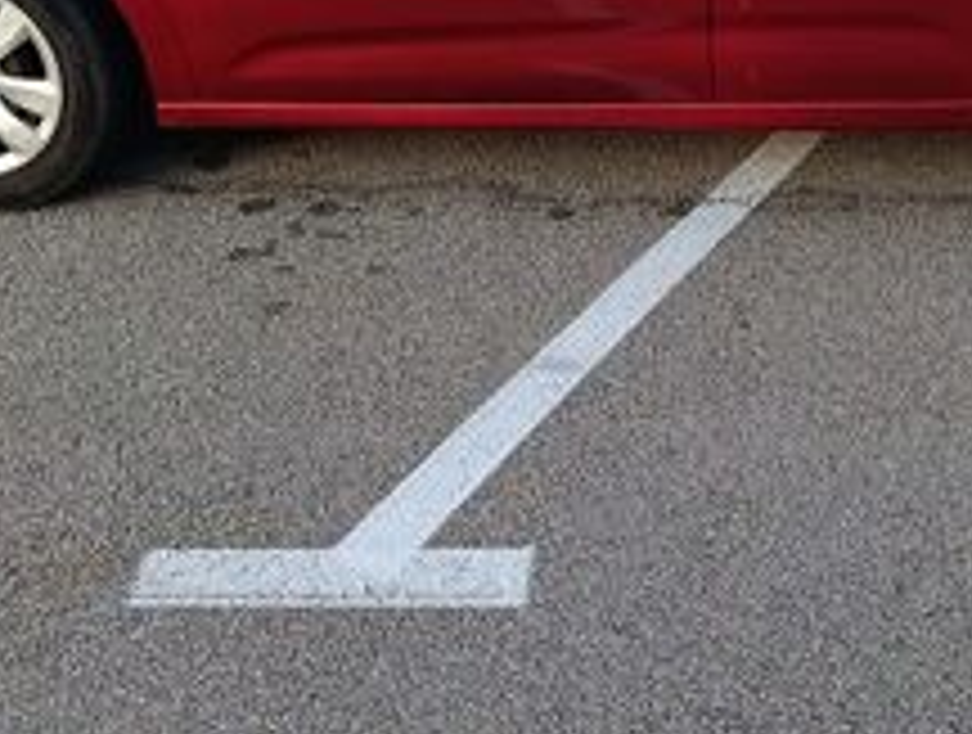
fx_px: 1435
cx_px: 734
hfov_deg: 36.5
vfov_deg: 26.5
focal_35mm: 51
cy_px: -61
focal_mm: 6.11
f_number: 1.65
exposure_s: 1/100
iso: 66
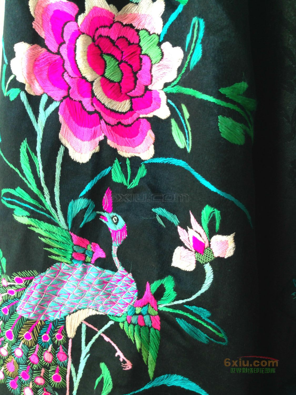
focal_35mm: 33
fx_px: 376
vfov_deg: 55.4
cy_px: 198
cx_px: 148
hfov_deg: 42.9
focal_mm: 4.12
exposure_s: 1/40
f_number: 2.4
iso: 50
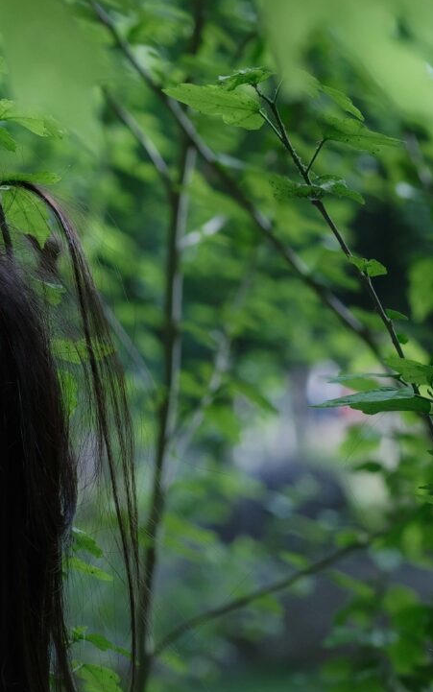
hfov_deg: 5.5
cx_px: -230
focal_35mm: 237
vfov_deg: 8.8
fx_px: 4472
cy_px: 672
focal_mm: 80
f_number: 4.5
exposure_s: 1/250
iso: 500
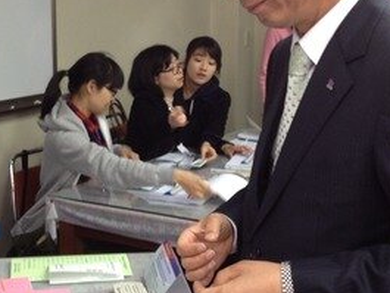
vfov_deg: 19.9
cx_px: 160
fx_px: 834
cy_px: 113
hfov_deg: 26.3
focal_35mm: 74
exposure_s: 1/20
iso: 100
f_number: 2.4
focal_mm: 4.28
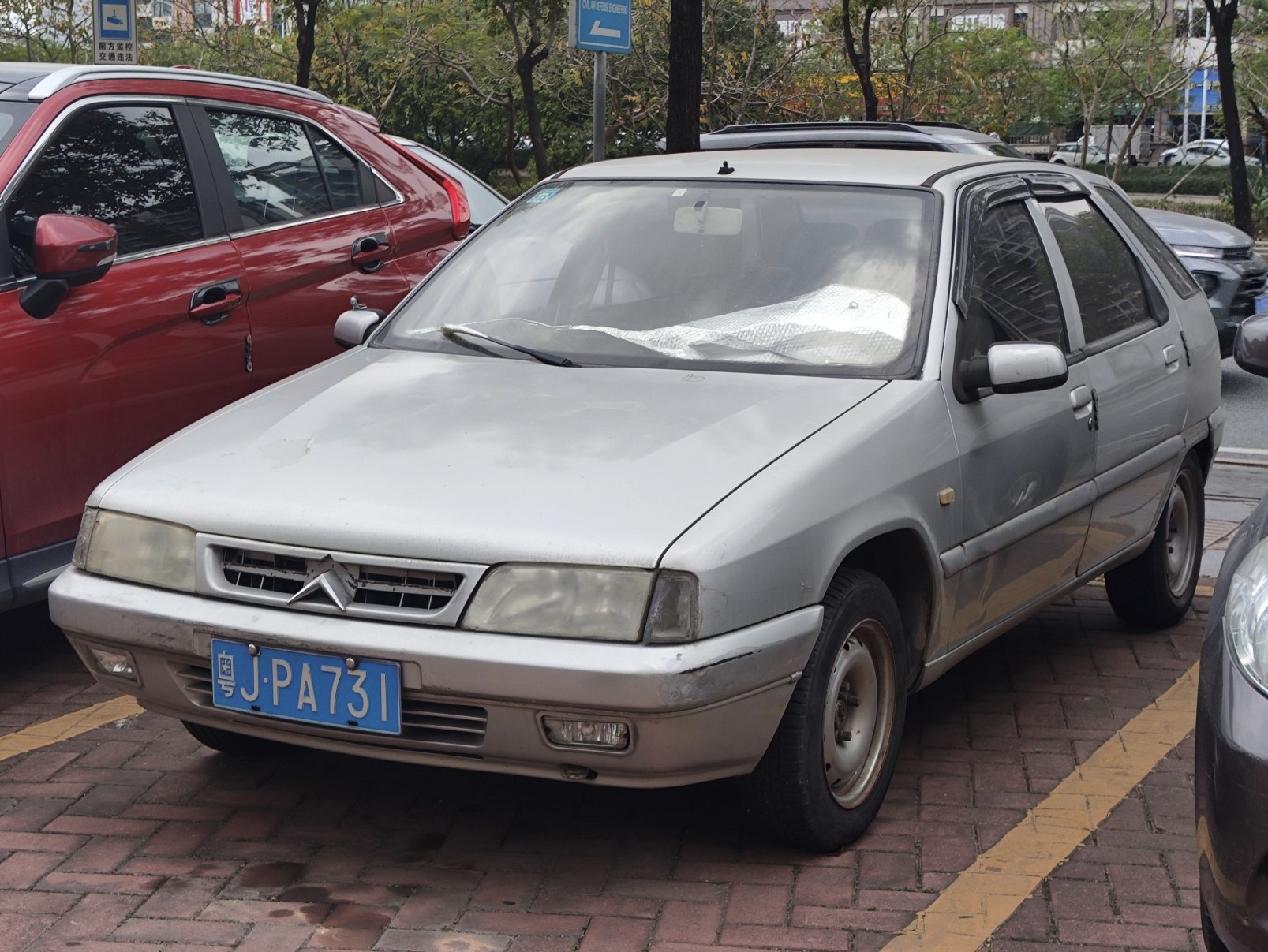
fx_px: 880
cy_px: 476
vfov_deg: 56.9
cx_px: 634
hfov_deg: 71.6
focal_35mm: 24
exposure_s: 1/585
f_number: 1.8
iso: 50
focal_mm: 4.68
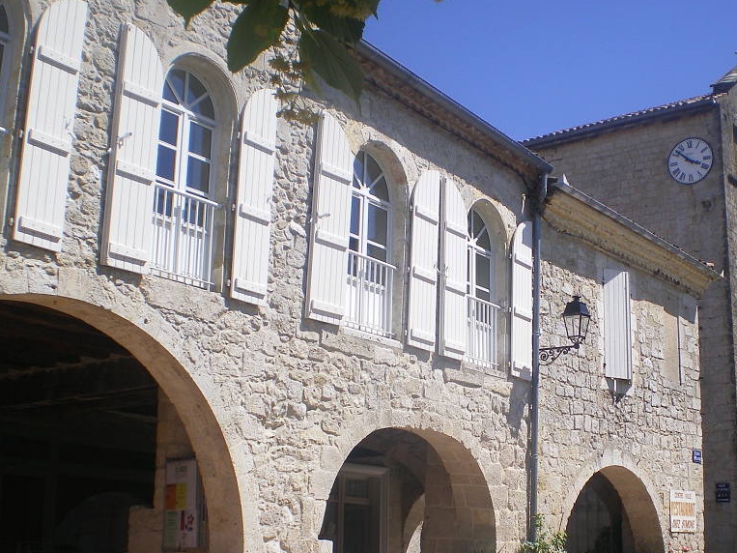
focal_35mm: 51
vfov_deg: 28.5
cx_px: 469
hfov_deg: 37.2
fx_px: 1086
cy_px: 320
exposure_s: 1/400
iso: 64
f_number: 4.6
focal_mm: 6.3
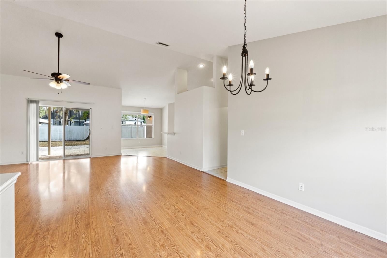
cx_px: 194
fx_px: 161
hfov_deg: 100.4
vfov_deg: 77.3
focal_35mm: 15
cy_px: 129
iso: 400
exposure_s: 1/10
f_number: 8
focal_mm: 10
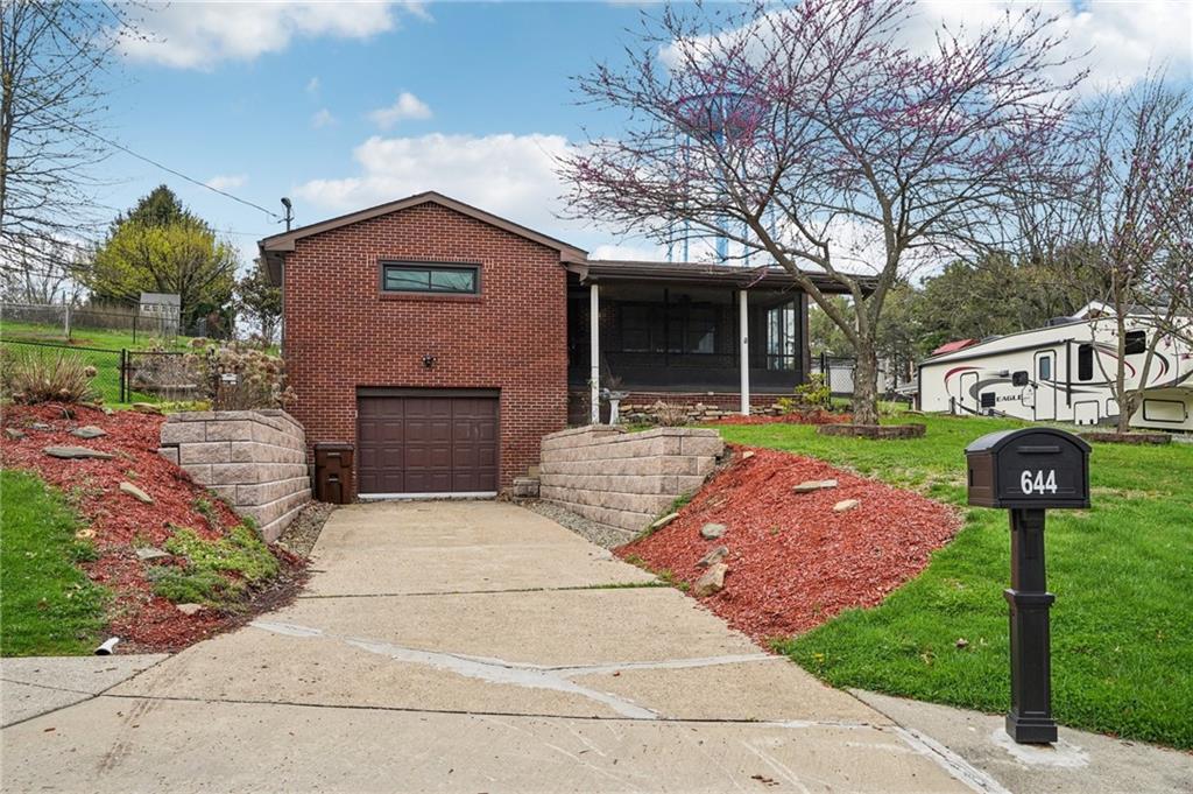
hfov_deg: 58.8
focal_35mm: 32
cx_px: 596
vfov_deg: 41.1
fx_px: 1060
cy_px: 397
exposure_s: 1/800
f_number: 8
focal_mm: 32
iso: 500
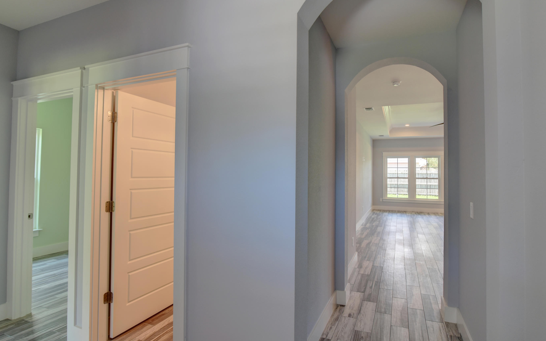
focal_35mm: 18
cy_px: 163
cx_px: 295
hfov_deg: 90.9
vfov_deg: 65.0
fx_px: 268
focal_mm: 16
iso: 400
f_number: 8
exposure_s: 1/15
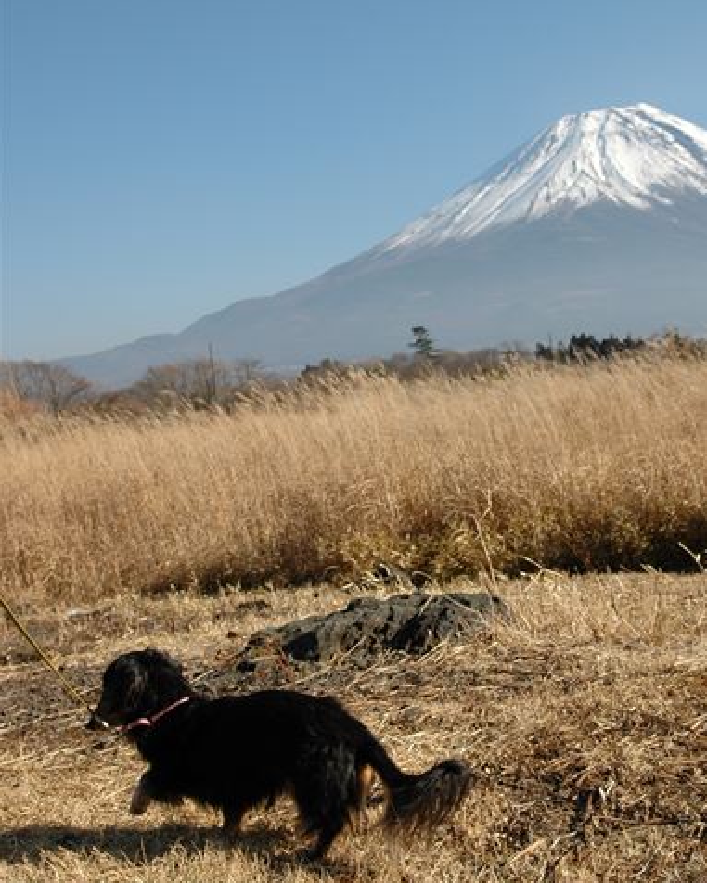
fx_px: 1386
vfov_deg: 35.4
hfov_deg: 28.6
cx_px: 393
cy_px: 440
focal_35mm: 53
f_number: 7.1
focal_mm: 28
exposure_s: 1/500
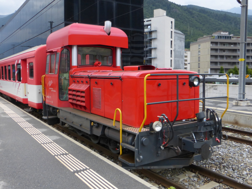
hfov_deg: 71.6
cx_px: 126
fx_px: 175
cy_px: 94
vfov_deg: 56.8
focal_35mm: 24
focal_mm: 4.3
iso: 100
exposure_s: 1/100
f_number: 3.3
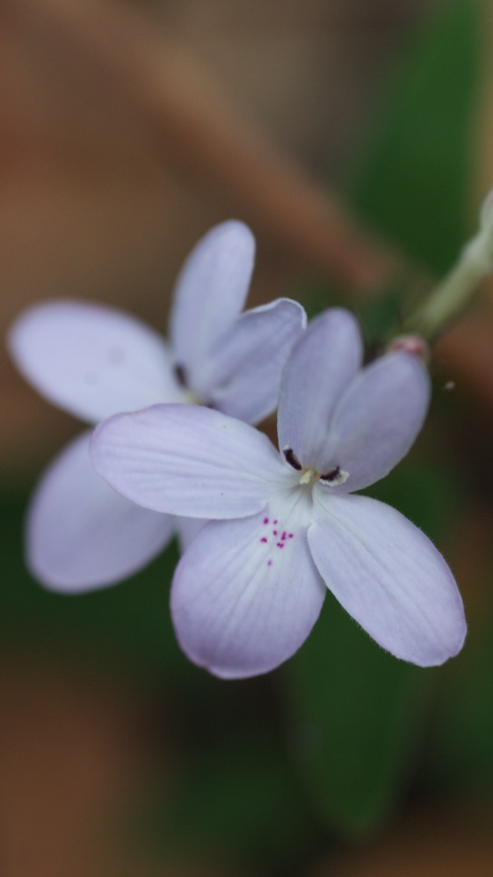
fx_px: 3299
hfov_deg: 8.5
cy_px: 438
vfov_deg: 15.1
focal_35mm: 142
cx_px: 273
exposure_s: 1/100
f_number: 9
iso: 400
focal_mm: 90
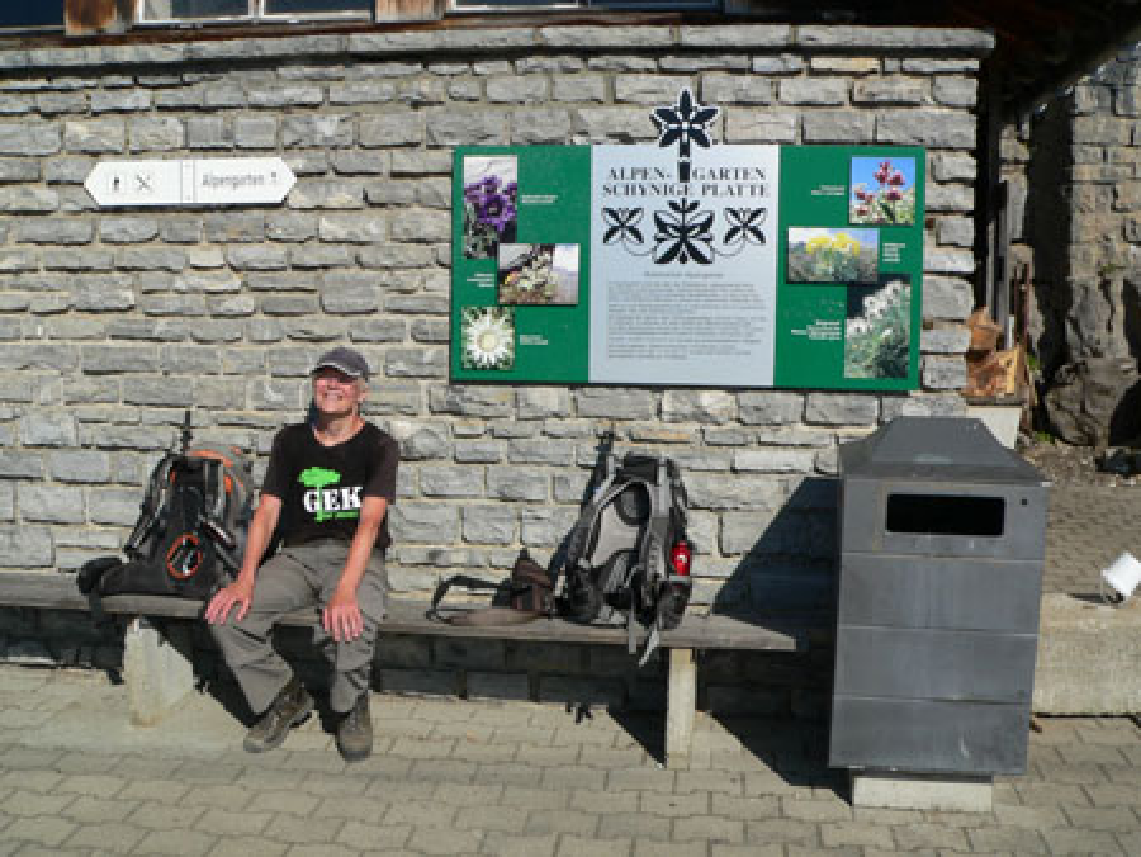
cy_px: 428
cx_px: 570
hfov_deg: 51.3
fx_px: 1187
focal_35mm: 36
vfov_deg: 39.7
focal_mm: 6
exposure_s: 1/500
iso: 80
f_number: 5.6
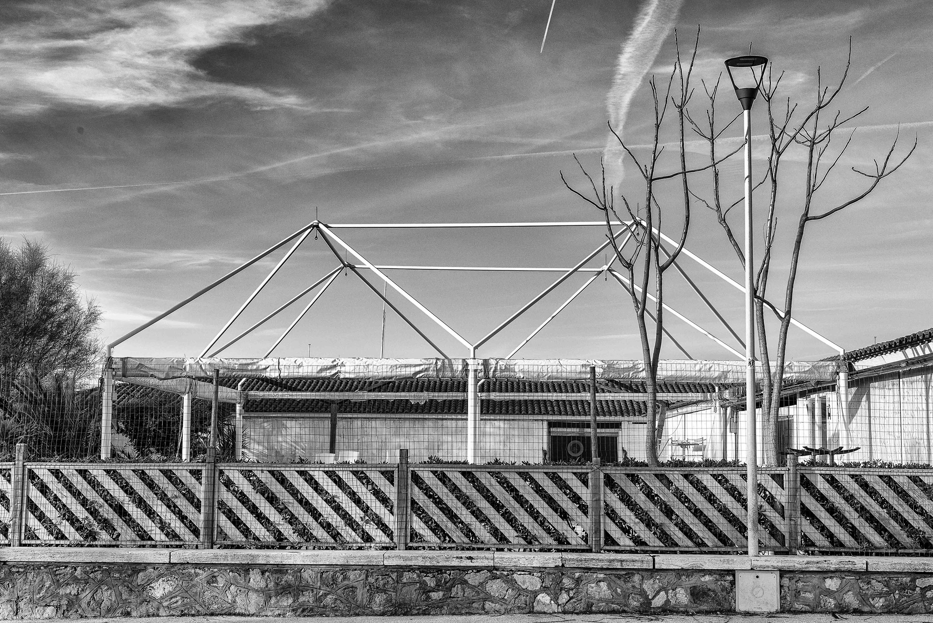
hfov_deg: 39.6
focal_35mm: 50
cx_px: 466
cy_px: 312
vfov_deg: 27.0
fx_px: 1296
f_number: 11
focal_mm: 50
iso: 200
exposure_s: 1/200
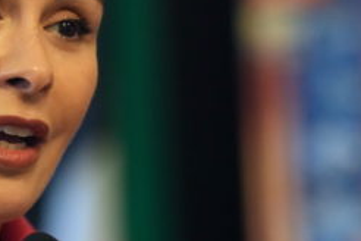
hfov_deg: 3.7
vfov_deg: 2.4
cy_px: 132
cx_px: 44
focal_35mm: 562
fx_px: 5635
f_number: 2.8
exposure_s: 1/500
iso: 5000
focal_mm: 180
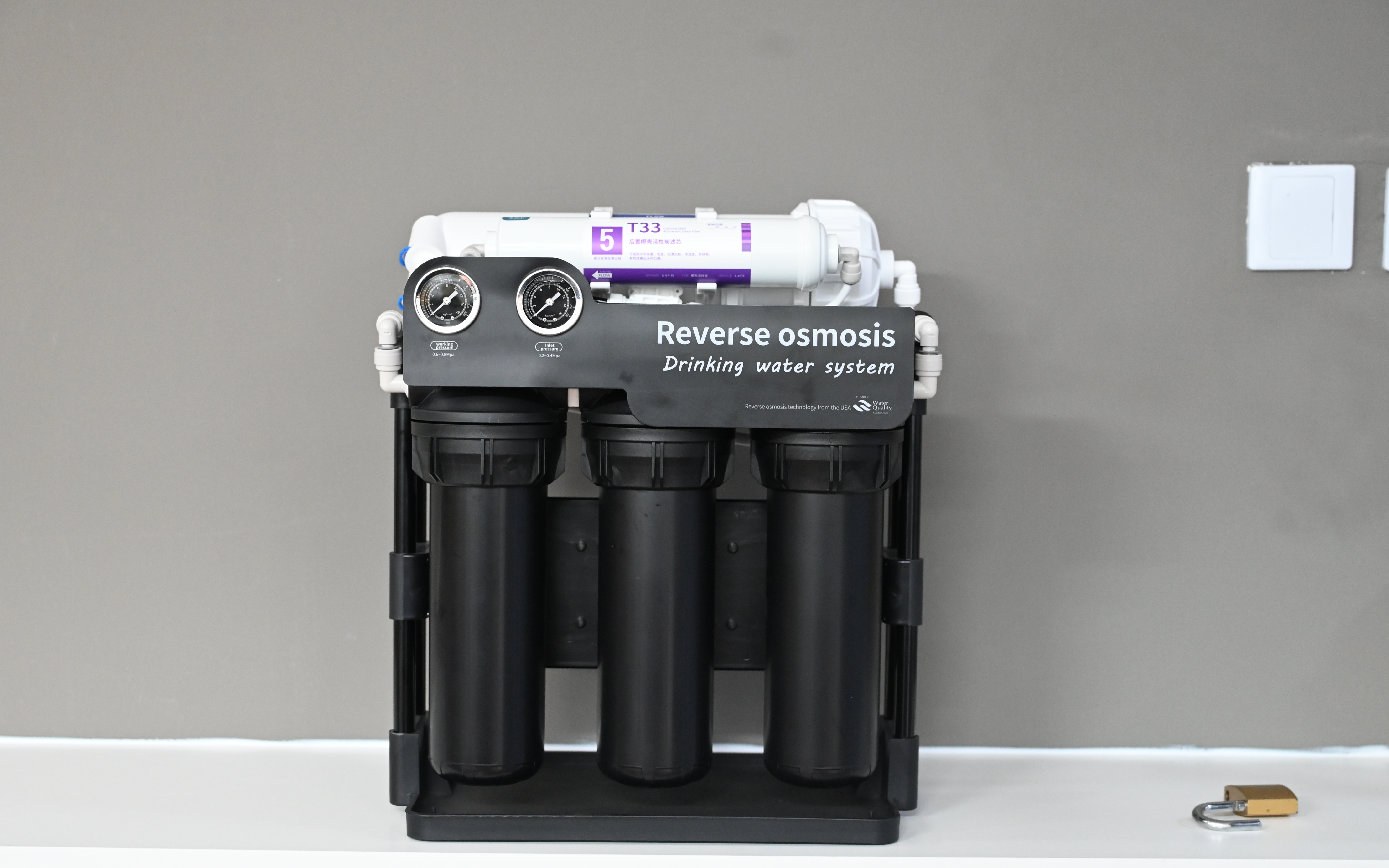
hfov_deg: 36.9
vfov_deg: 23.5
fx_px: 2082
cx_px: 701
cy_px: 479
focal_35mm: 55
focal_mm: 52
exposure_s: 1/80
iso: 3200
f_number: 4
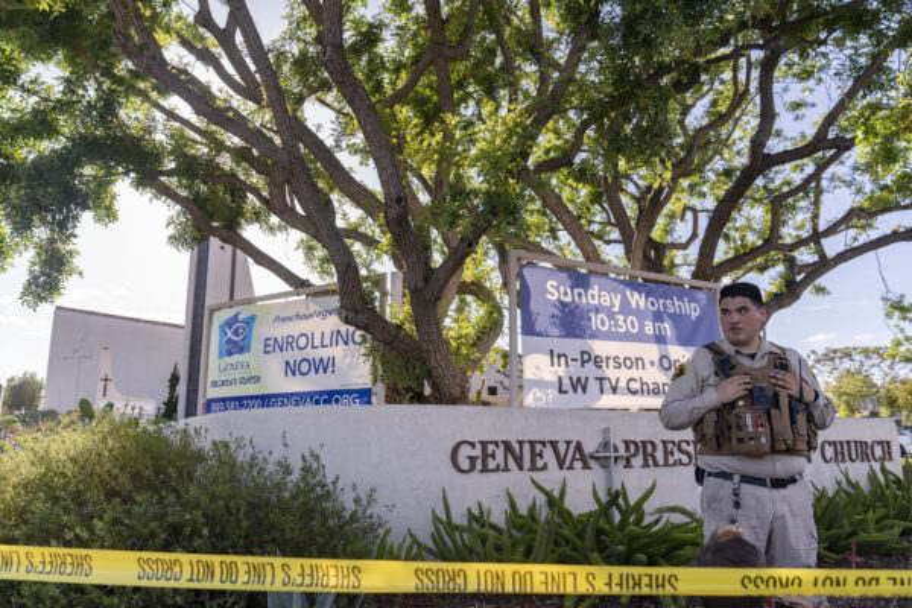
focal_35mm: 26
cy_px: 304
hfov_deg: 69.4
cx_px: 456
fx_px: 659
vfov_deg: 49.6
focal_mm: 26
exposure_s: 1/500
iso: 100
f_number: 3.5
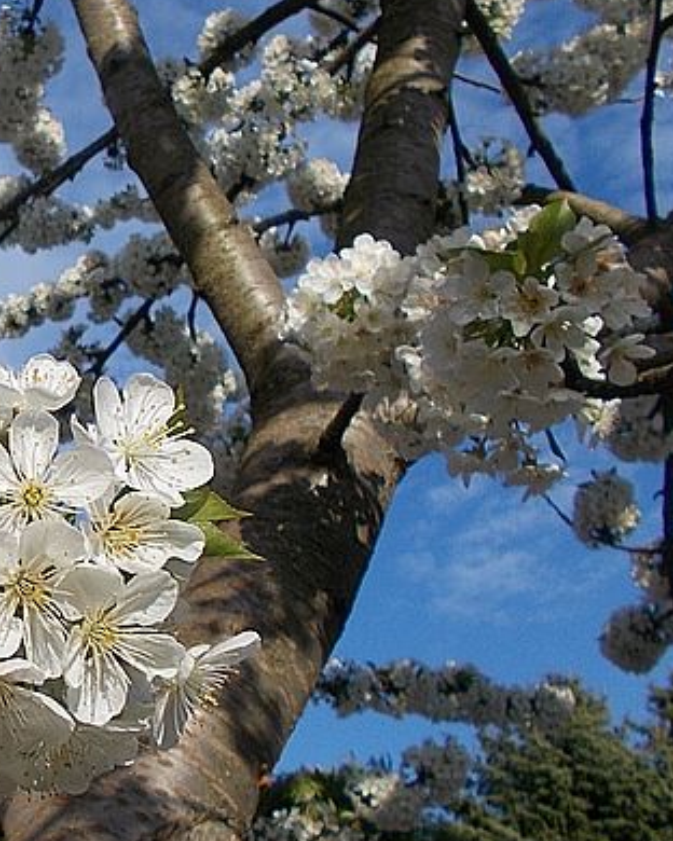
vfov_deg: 36.0
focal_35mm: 52
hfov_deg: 26.4
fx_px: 1295
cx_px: -104
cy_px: 442
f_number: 8
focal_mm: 4.6
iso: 80
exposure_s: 1/200
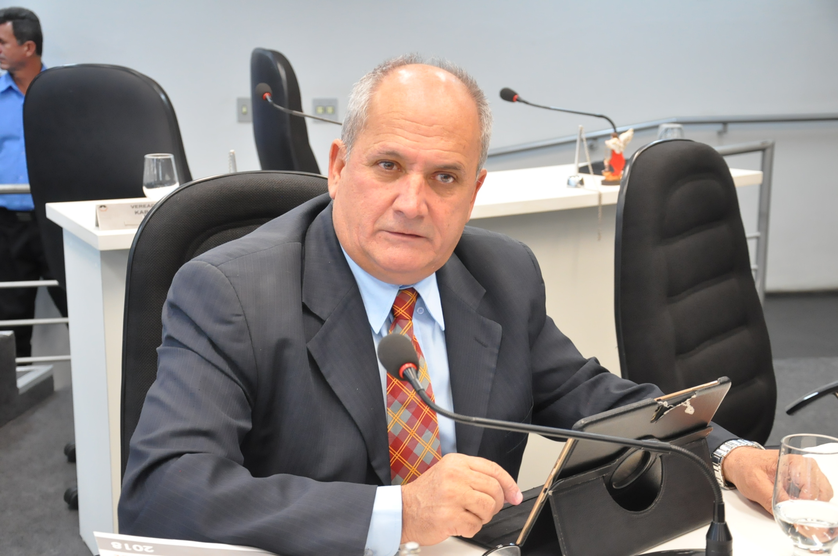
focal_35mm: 57
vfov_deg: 23.7
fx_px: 1325
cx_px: 419
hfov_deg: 35.1
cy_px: 278
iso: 2000
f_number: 4.5
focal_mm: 38
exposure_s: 1/80
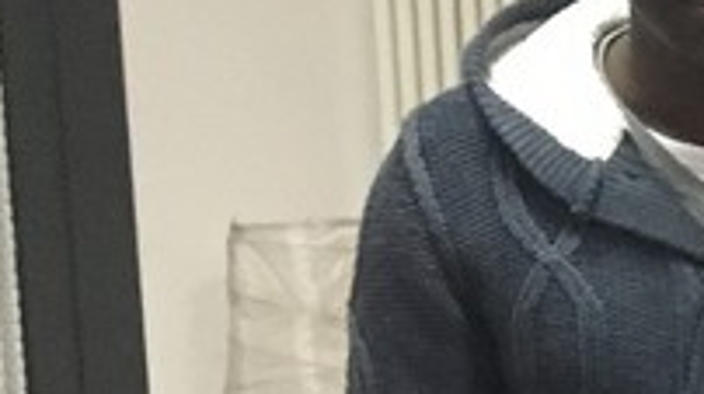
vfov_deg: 6.2
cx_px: 2035
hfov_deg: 9.3
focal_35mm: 188
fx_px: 3505
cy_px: 865
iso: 200
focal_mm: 4.15
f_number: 2.2
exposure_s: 1/25
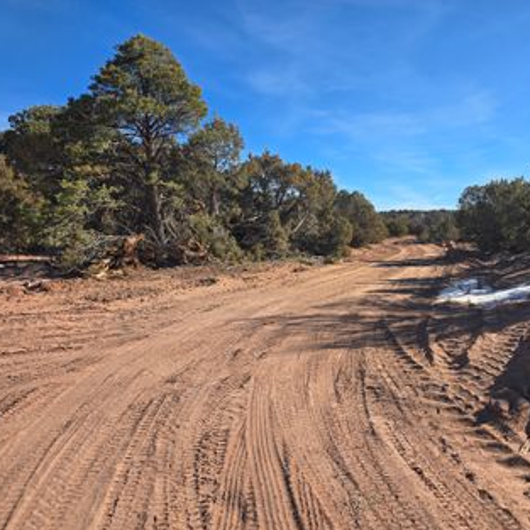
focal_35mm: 28
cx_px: 346
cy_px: 270
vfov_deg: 57.3
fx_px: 485
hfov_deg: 56.3
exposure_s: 1/631
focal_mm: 6.3
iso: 12
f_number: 1.7
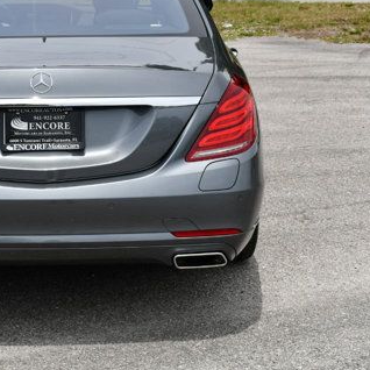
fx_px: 1076
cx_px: 38
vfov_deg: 19.5
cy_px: 128
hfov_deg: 19.2
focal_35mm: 89
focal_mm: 35
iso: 100
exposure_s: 1/320
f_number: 9
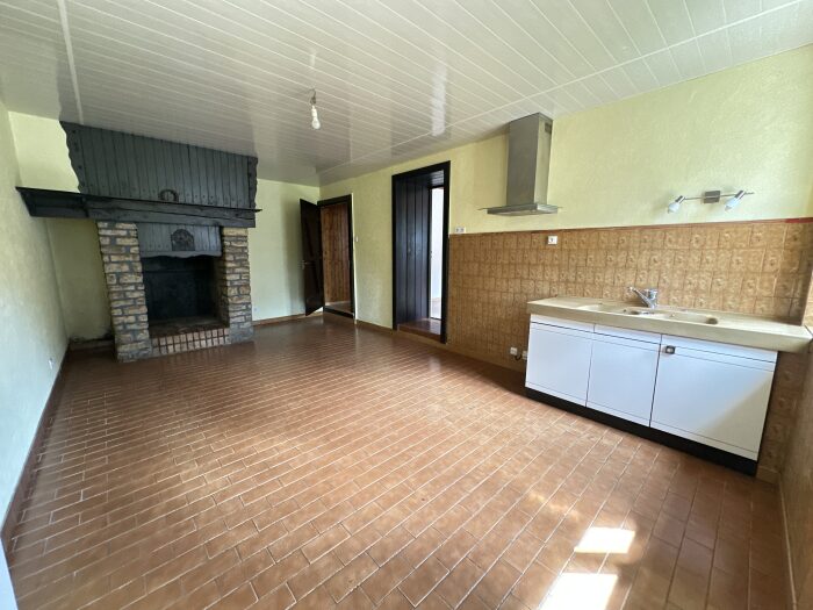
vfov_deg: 85.7
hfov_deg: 102.1
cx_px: 406
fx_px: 329
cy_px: 305
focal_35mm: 14
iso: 400
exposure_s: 1/60
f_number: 2.2
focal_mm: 2.22
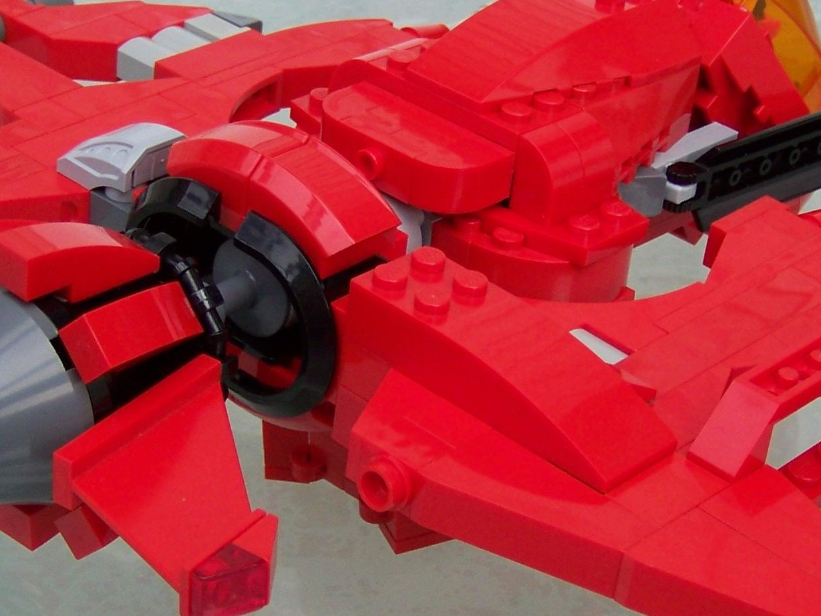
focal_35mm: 95
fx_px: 2253
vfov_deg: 15.6
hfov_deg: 20.6
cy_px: 347
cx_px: 436
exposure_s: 1/320
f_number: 2.8
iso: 64
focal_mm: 6.3
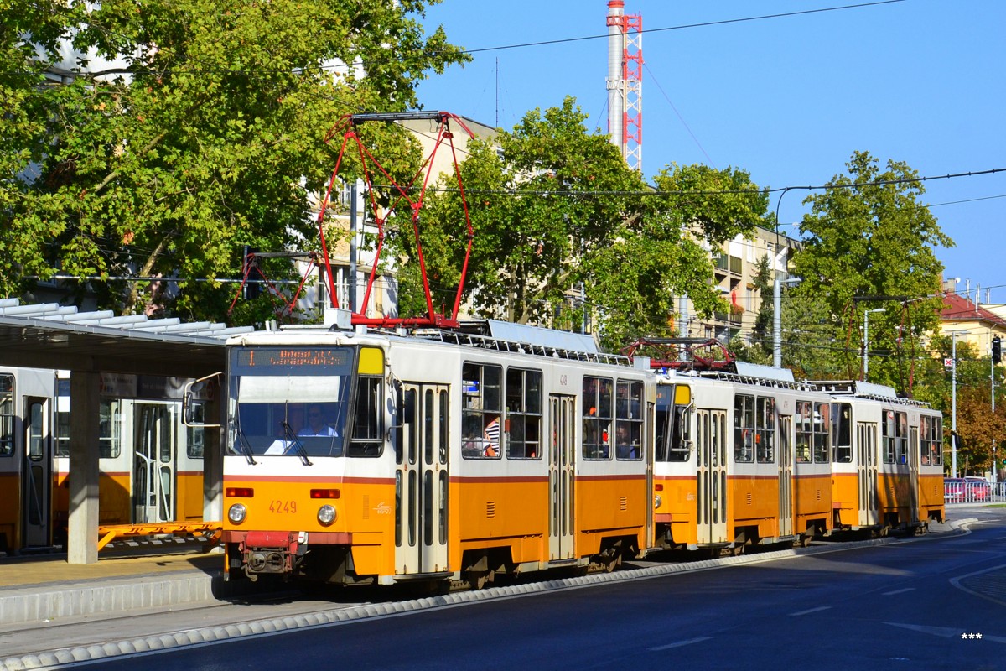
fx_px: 2096
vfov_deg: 18.2
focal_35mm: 75
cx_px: 503
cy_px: 336
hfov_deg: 27.0
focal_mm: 50
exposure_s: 1/400
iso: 400
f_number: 11
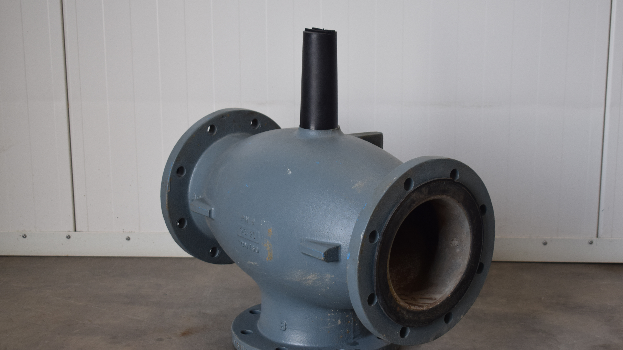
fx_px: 1041
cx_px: 311
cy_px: 181
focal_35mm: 63
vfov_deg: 19.1
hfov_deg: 33.3
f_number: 5.6
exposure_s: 1/125
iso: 400
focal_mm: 40
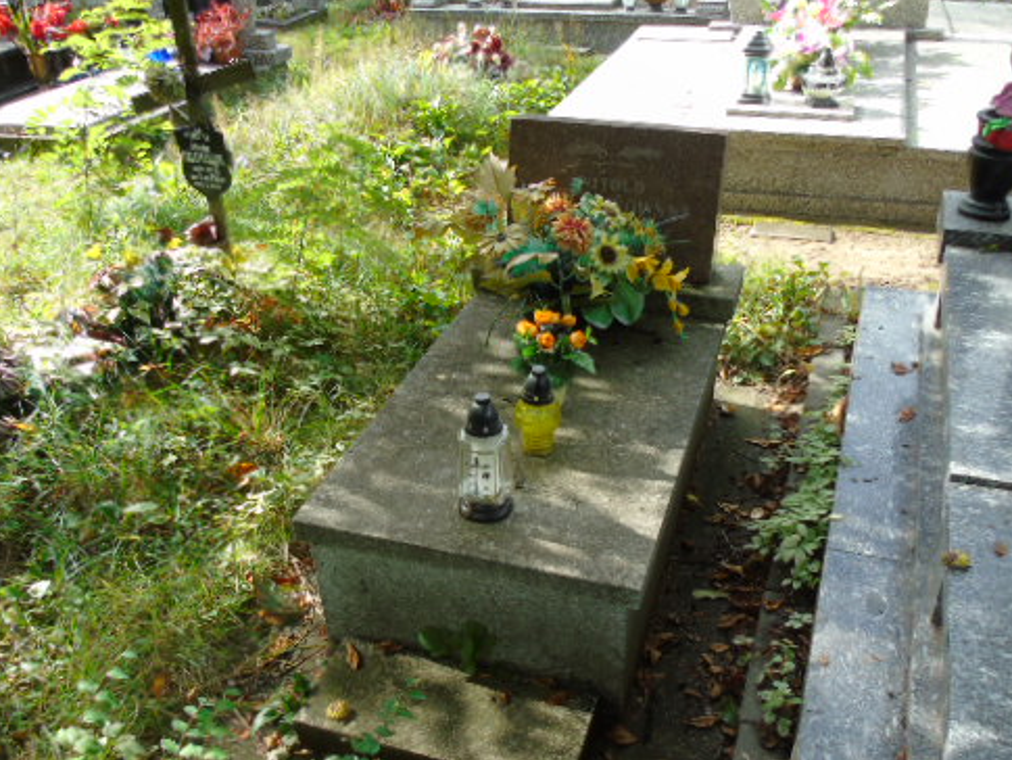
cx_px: 495
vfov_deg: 42.8
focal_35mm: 33
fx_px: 965
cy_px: 445
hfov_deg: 55.3
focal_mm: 4.4
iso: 80
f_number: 3.4
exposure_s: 1/125
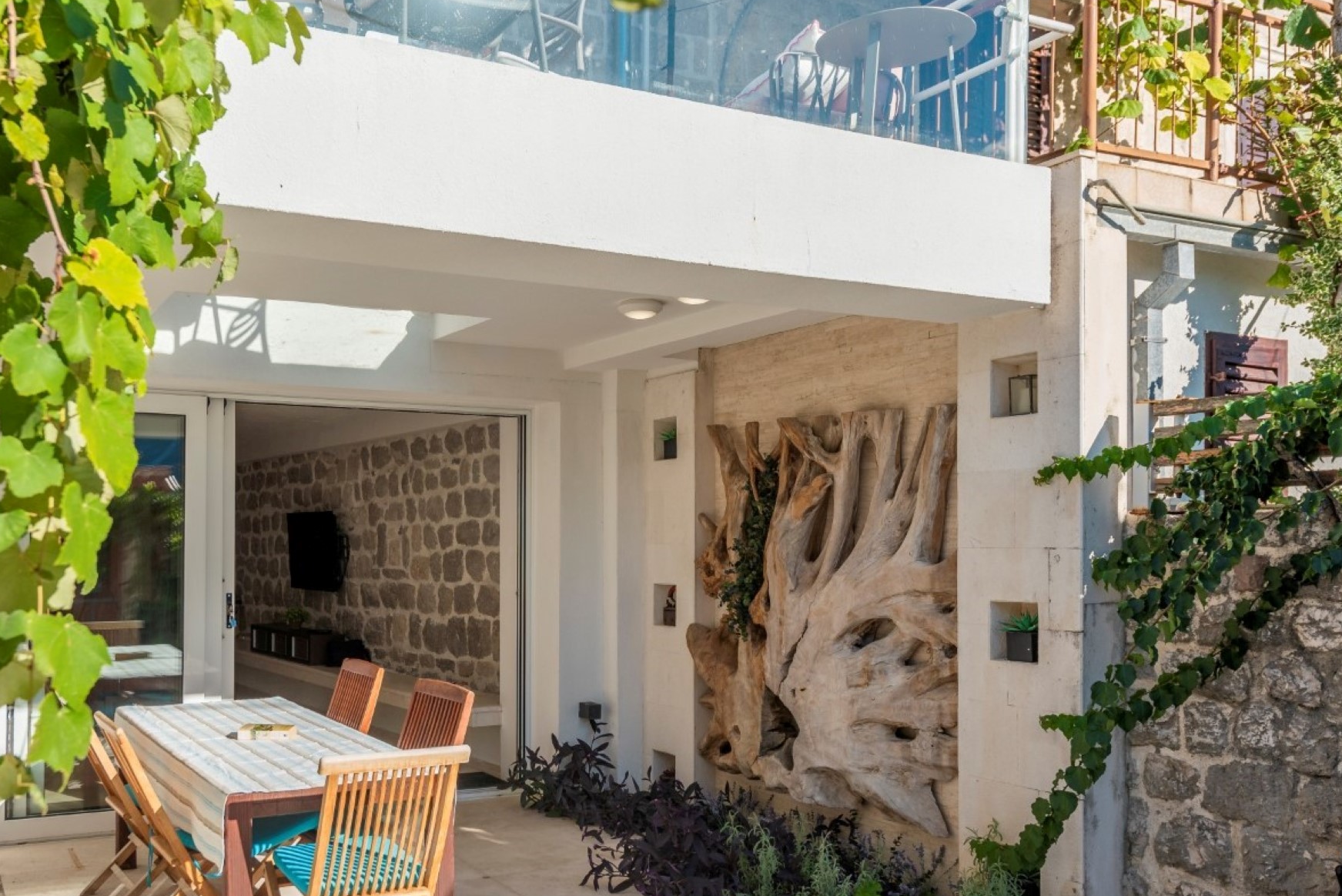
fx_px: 1231
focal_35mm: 33
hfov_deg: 56.5
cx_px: 498
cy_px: 537
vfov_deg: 39.8
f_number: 5
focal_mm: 24
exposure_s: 1/800
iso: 100
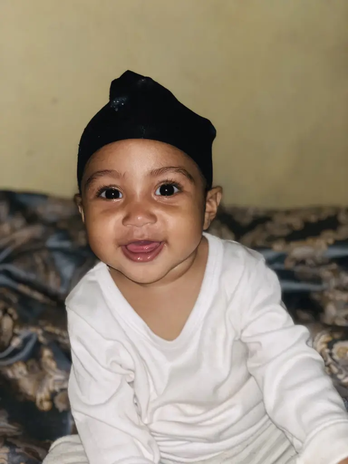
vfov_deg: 36.8
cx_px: 174
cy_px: 232
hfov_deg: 28.0
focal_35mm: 52
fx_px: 697
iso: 80
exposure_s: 1/30
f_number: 2.4
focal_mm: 6
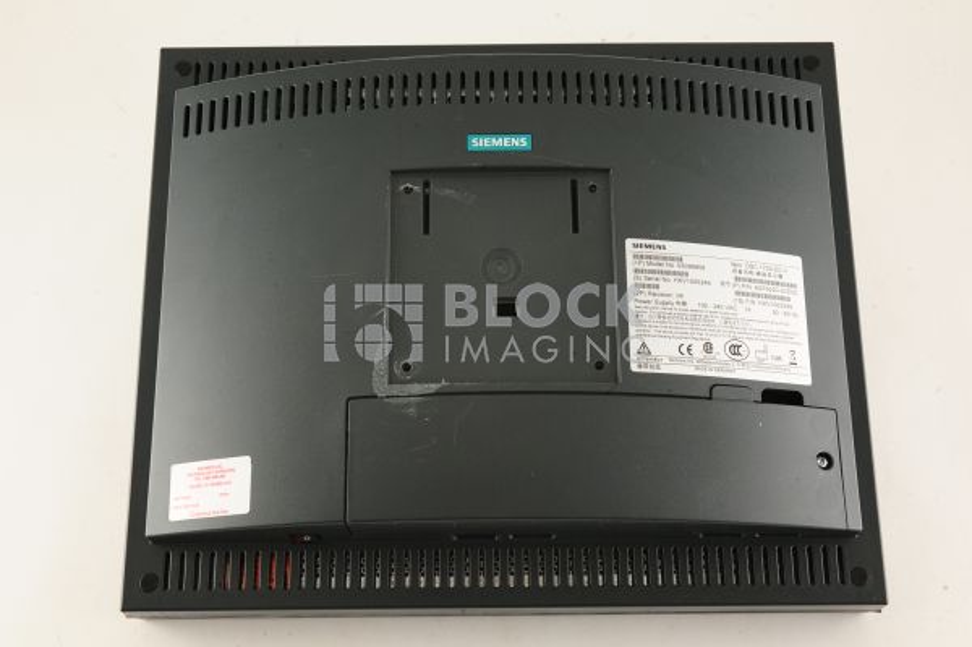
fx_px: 1349
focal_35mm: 50
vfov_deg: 26.9
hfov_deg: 39.6
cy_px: 324
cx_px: 486
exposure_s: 1/160
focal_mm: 50
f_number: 13
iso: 1600
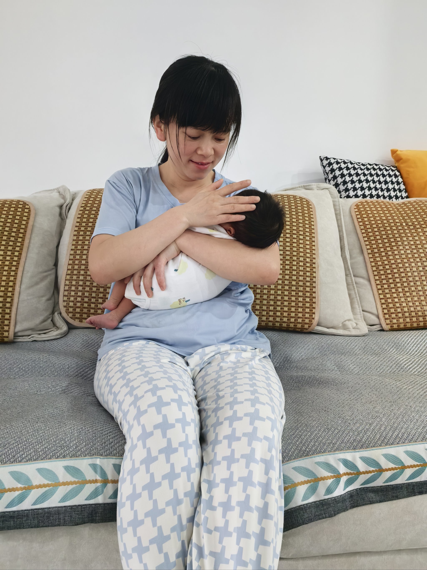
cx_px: 214
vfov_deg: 65.3
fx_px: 444
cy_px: 285
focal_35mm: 27
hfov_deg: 51.4
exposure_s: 1/33.3
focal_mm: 5.75
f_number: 2
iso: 400
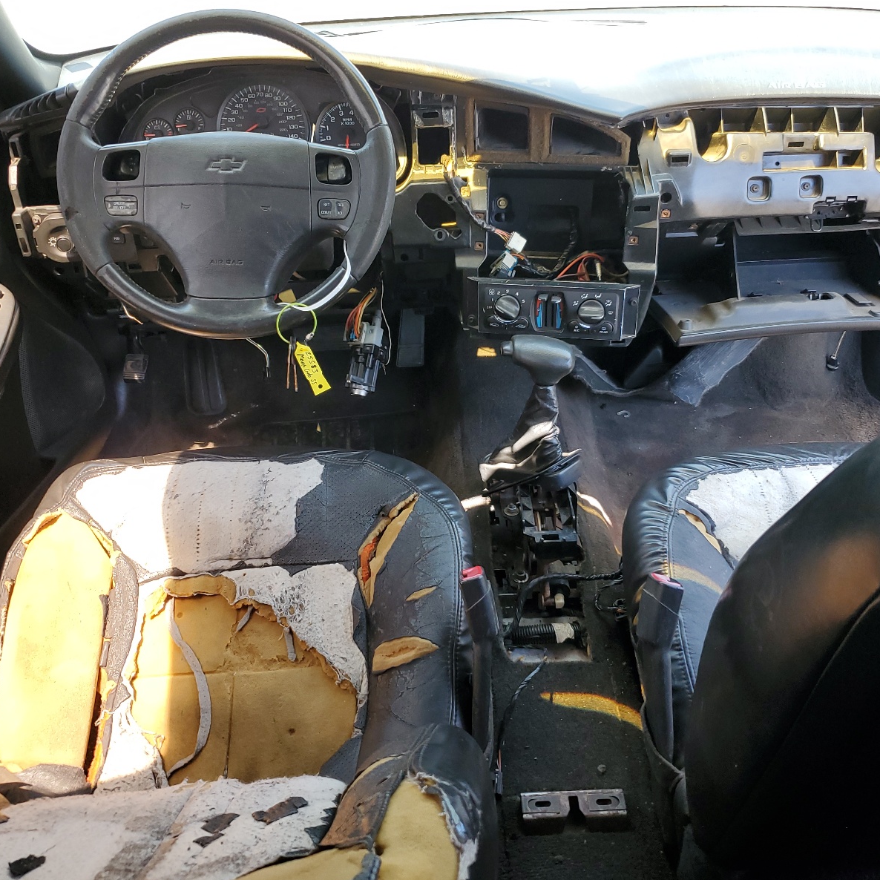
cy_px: 439
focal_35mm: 31
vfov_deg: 52.5
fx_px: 892
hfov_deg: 52.5
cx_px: 442
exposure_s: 1/120
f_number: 1.5
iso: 59
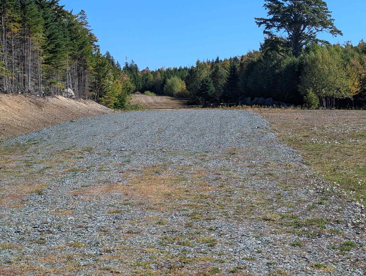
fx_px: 826
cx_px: 178
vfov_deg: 18.8
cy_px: 61
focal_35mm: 78
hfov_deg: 25.0
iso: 46
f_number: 1.85
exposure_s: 1/1616
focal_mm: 6.81
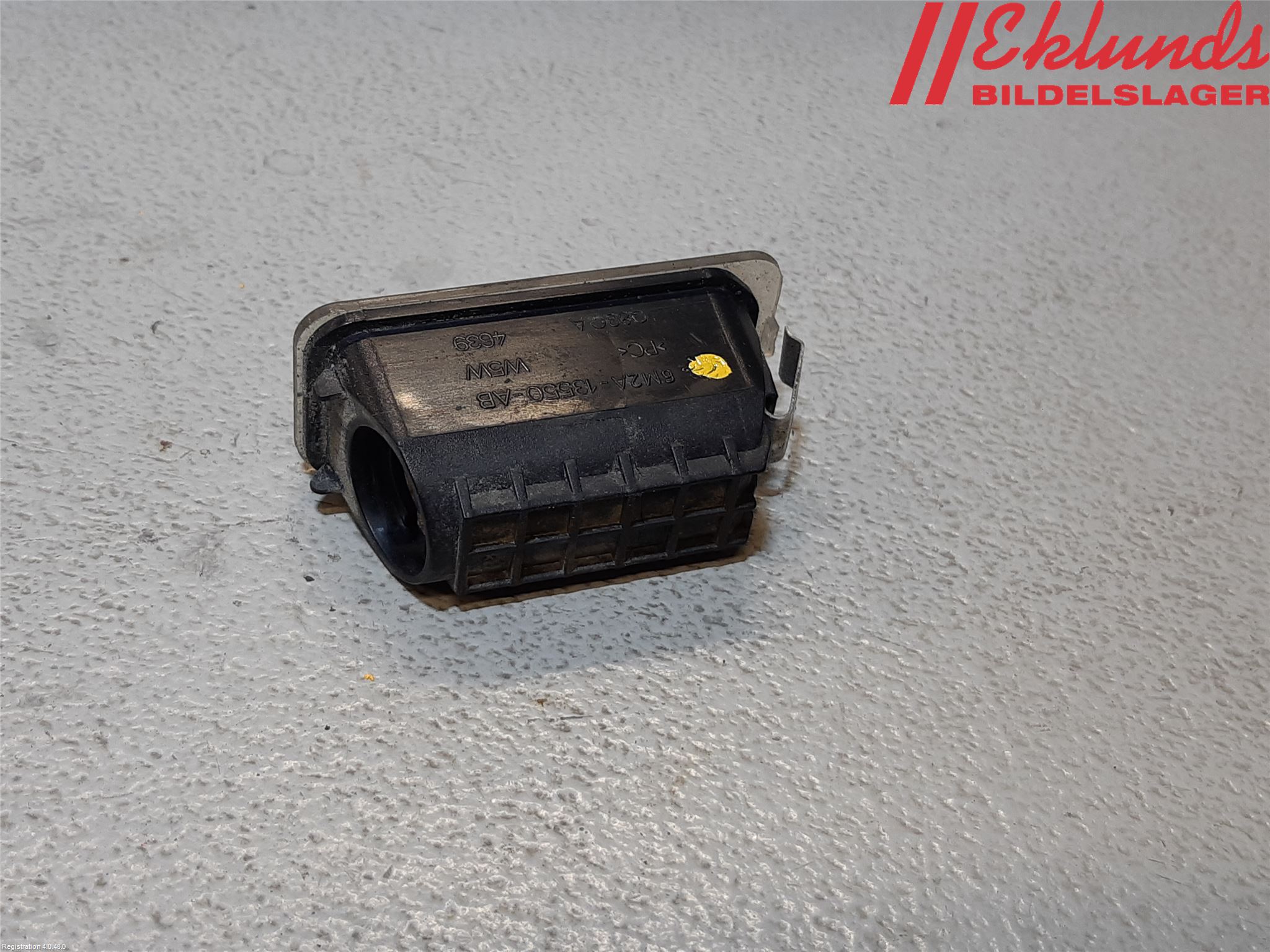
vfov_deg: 53.1
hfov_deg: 67.3
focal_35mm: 26
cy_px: 476
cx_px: 635
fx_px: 954
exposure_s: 1/50
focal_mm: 3.93
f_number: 1.7
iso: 40
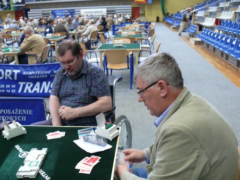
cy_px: 90
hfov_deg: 52.6
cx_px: 120
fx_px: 243
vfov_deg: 40.7
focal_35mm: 35
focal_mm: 7.4
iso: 200
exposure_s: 1/13
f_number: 2.8
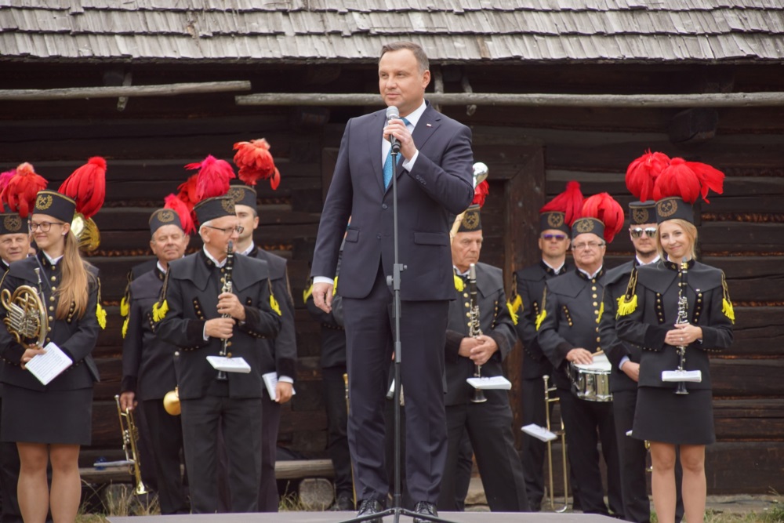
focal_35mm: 180
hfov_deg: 11.4
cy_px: 262
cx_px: 392
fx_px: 3920
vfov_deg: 7.6
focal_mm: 120
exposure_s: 1/200
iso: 400
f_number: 5.6
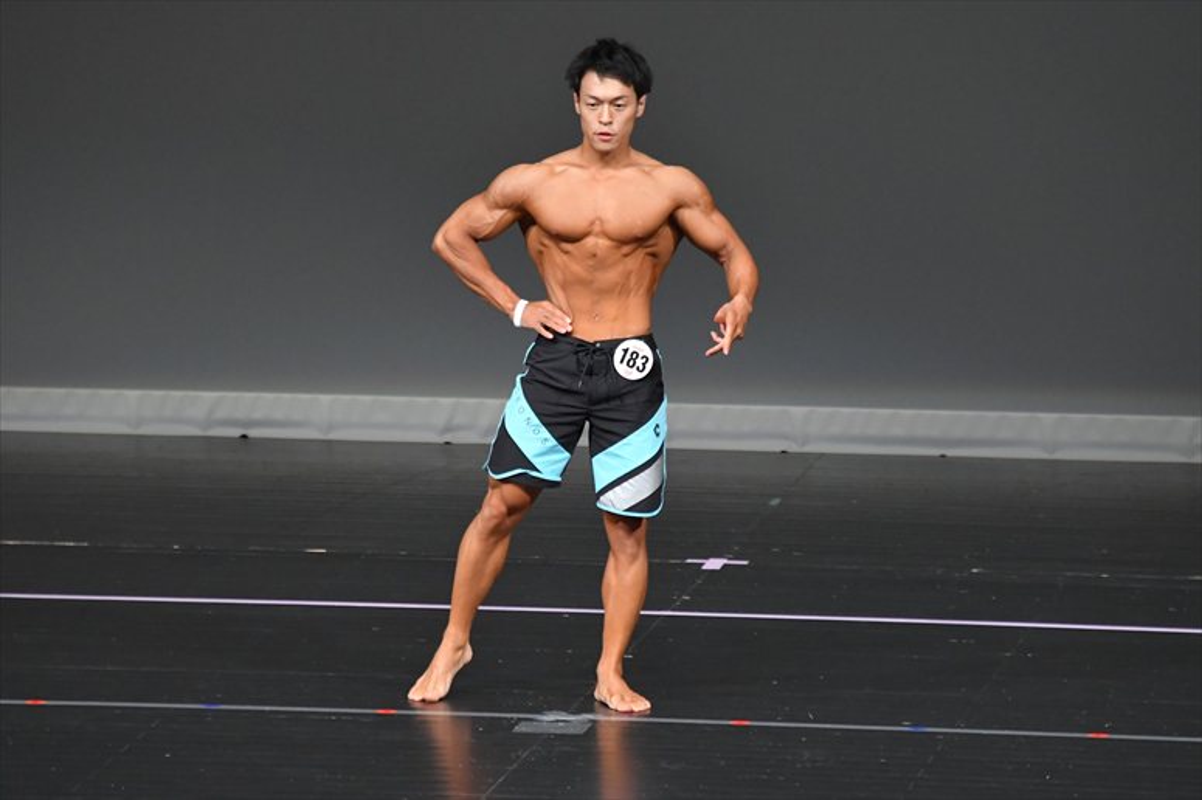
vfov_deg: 3.7
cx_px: 601
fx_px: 12515
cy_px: 400
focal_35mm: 375
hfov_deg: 5.5
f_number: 5.6
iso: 4000
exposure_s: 1/400
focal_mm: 250
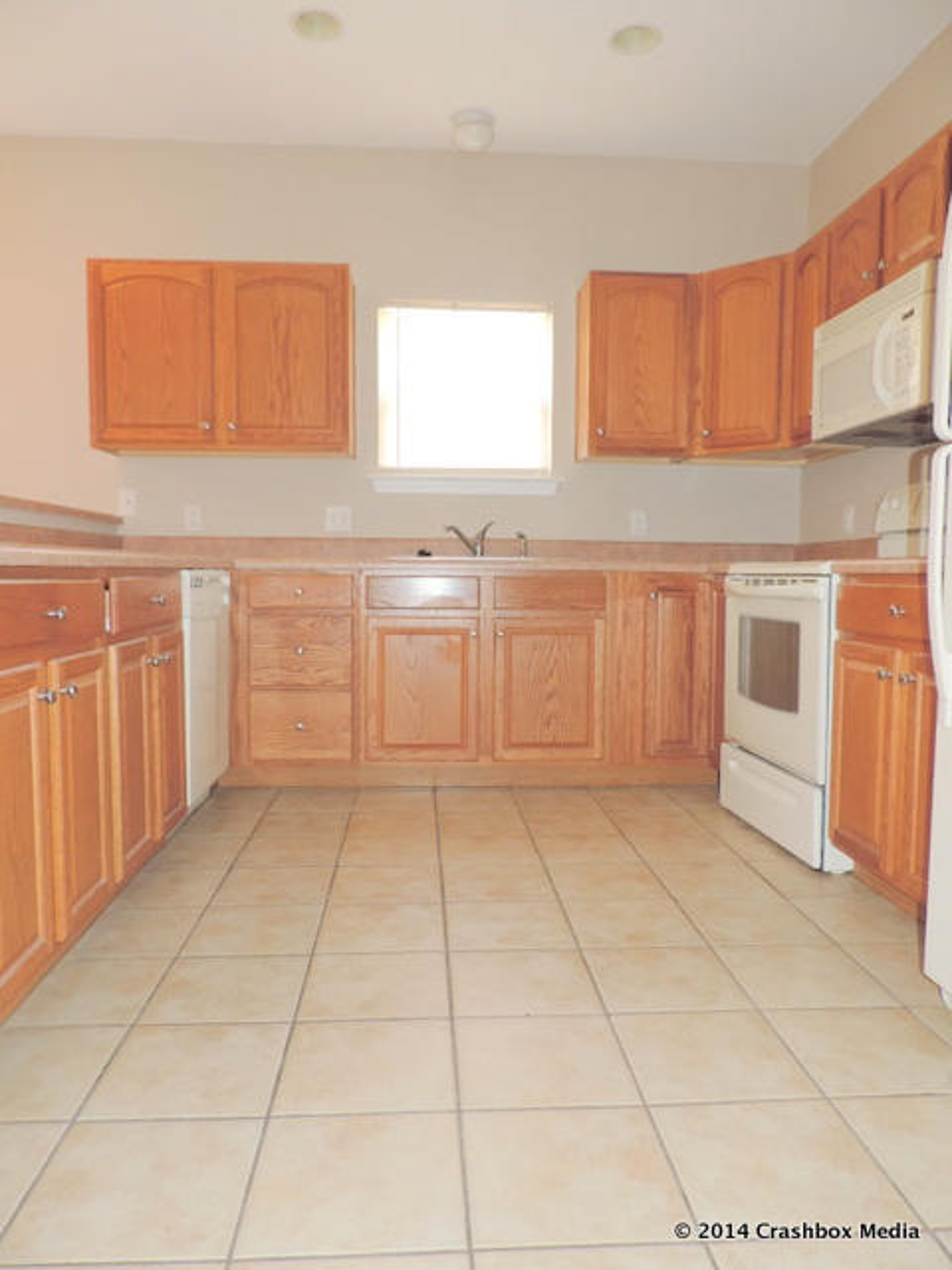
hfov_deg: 56.8
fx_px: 880
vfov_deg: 71.6
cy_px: 635
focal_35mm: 24
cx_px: 476
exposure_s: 1/30
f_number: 3
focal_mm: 4.3
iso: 200
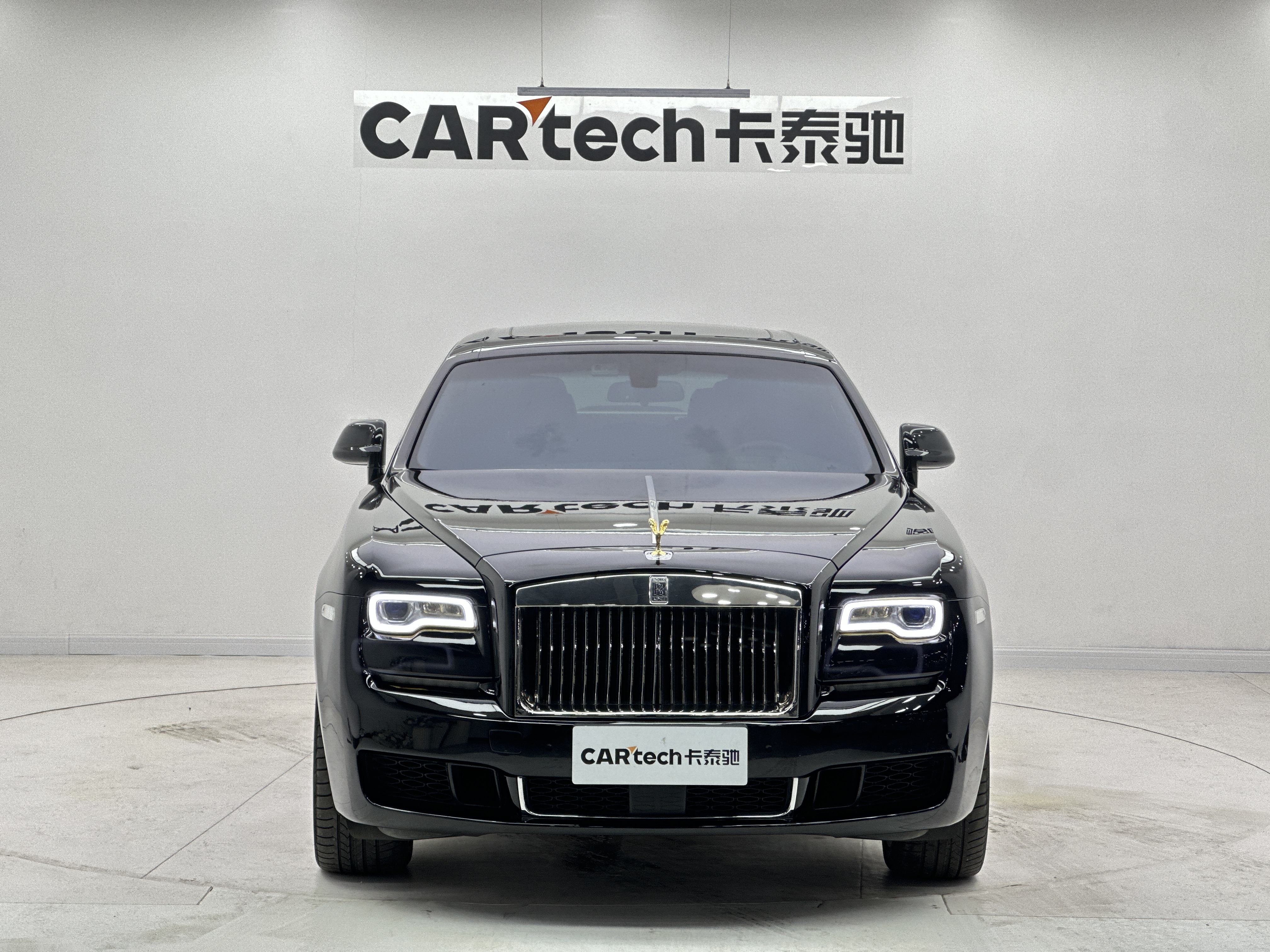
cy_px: 476
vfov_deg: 19.1
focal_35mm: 77
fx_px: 2825
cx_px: 635
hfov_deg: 25.3
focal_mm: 9
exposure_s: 1/121
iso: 100
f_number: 2.8
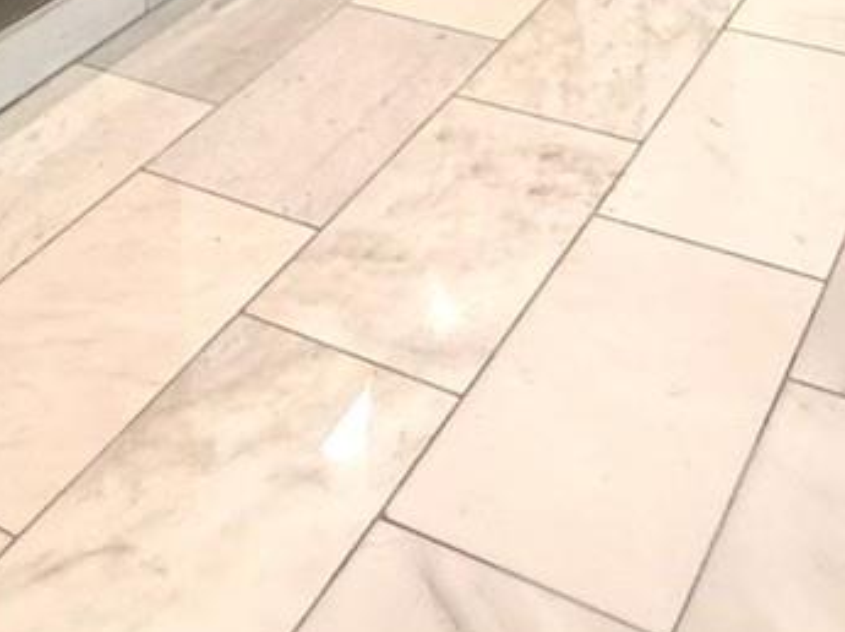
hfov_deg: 29.6
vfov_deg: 16.3
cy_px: -686
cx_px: 260
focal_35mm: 65
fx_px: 1585
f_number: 2.2
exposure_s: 1/120
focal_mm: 2.22
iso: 125
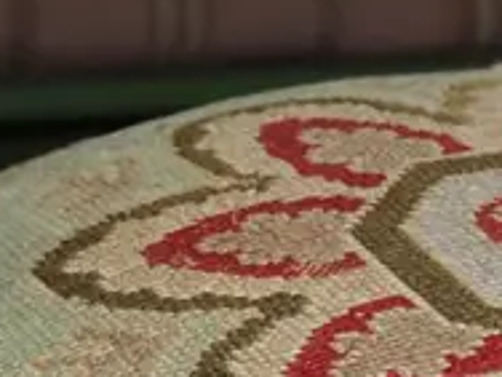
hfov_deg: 7.2
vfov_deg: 5.4
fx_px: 3945
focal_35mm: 272
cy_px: 714
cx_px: 750
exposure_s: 1/160
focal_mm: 25
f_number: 5.6
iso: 2500
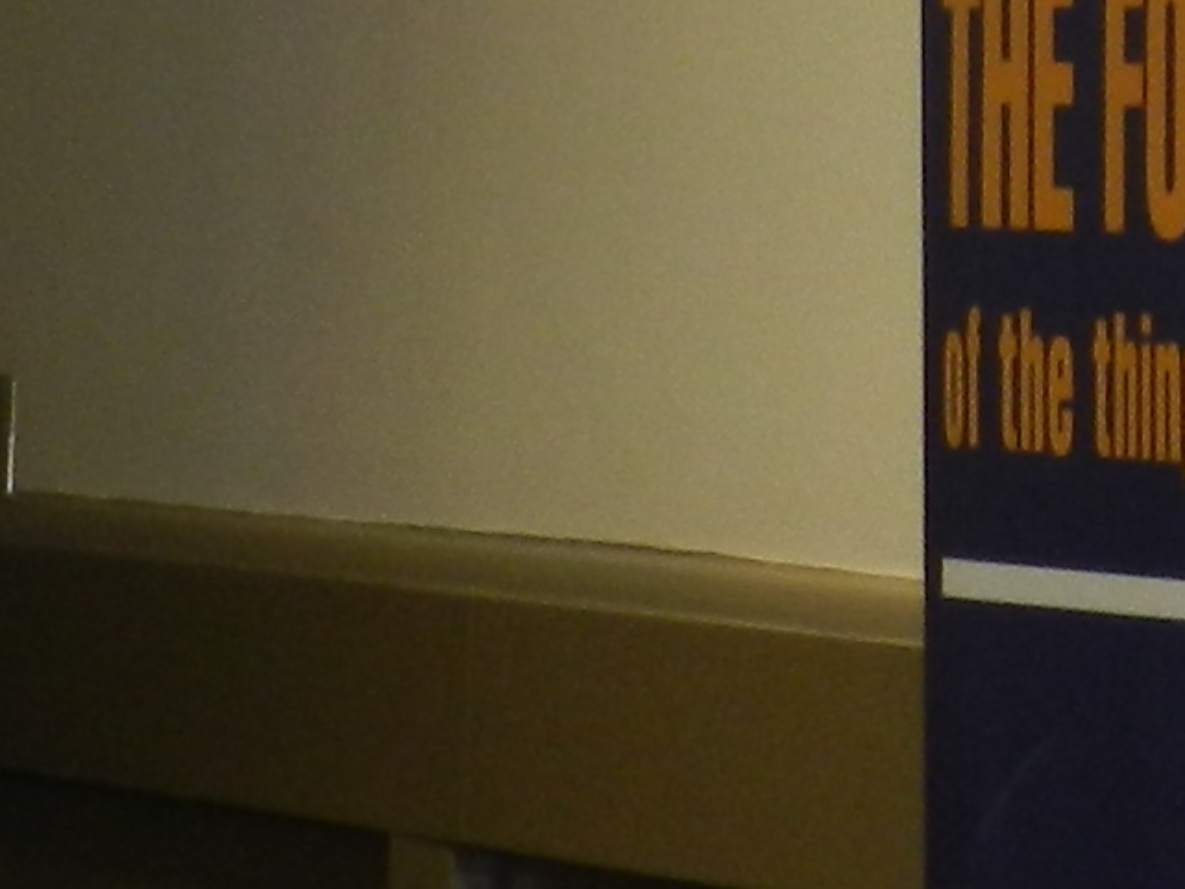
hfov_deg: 3.7
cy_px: -580
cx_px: 2494
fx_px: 17941
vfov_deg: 2.8
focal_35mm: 524
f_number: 4.4
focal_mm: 14.9
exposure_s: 1/30
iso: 200
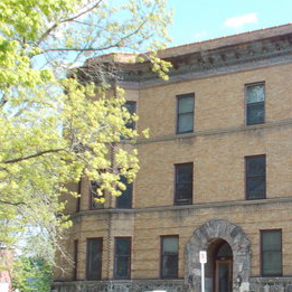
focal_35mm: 59
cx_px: 272
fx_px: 563
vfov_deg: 28.9
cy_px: 190
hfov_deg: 27.8
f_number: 3.6
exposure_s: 1/160
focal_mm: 6
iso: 80
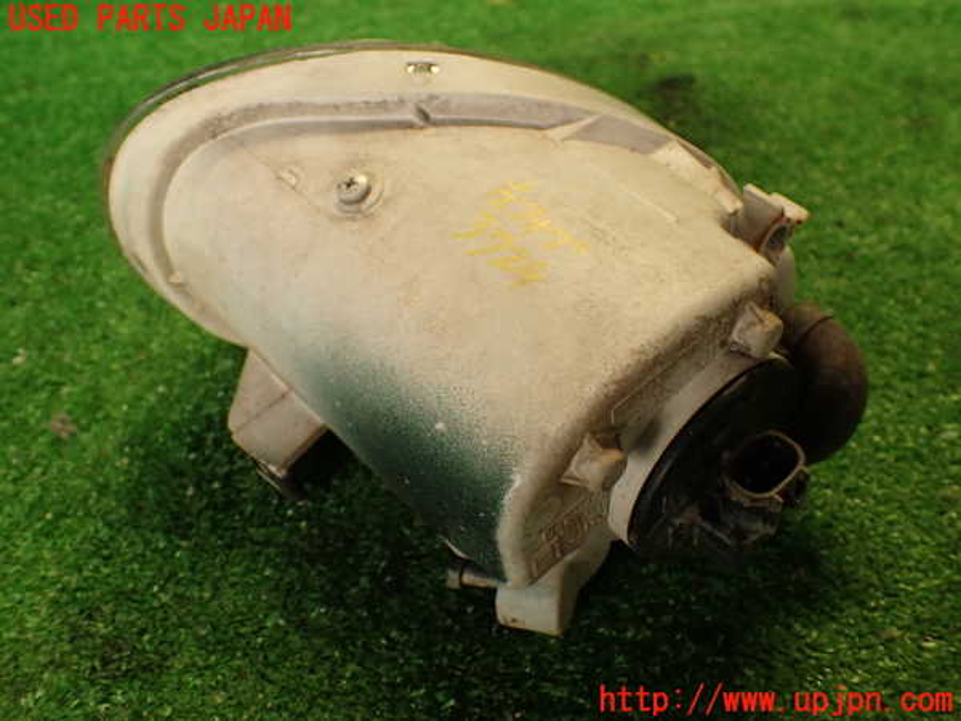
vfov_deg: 44.2
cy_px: 360
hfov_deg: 56.8
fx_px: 888
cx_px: 480
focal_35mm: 32
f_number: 2.4
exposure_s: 1/40
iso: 200
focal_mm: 5.79
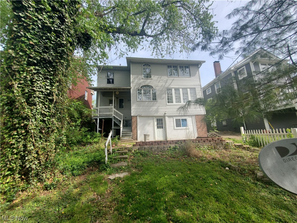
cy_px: 112
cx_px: 148
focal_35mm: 13
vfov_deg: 89.9
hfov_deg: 106.2
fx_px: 112
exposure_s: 1/612
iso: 50
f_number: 2.2
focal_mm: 1.8
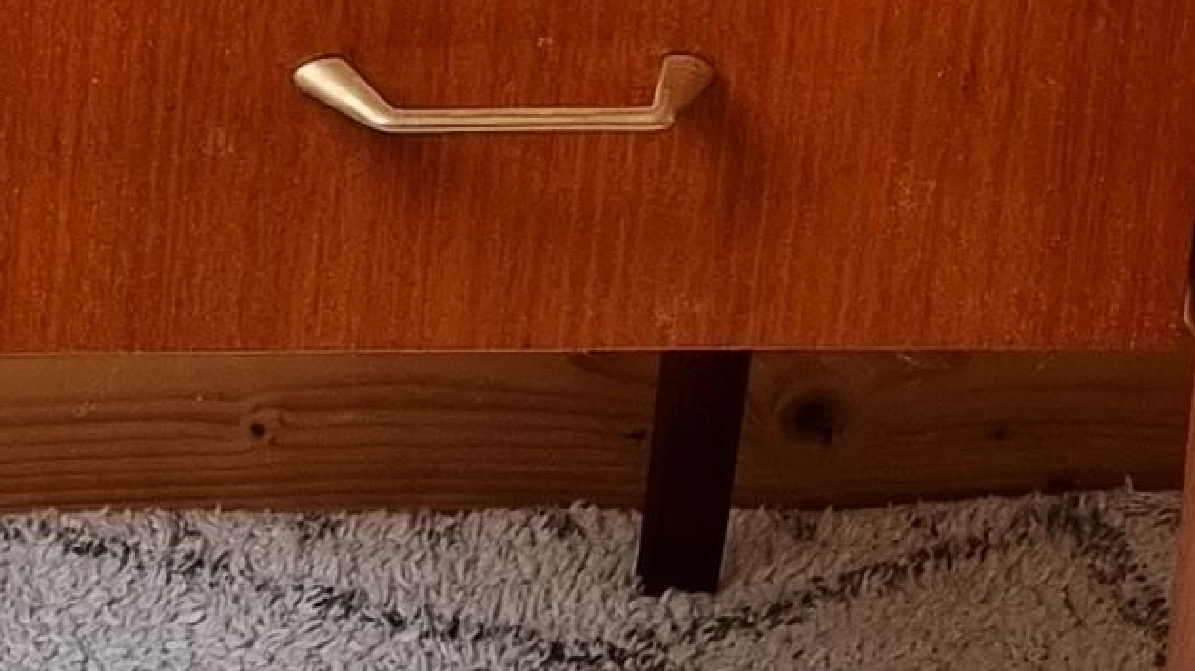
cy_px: -616
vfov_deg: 6.5
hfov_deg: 11.3
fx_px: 5766
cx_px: -615
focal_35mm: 182
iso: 50
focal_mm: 5.4
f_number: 1.8
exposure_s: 1/179
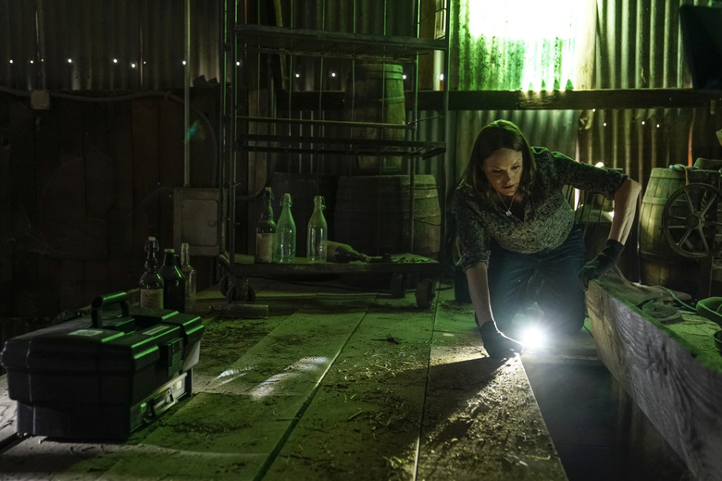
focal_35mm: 40
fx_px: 802
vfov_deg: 33.4
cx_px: 361
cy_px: 240
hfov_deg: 48.5
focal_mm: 40
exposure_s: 1/160
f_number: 3.2
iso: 4000
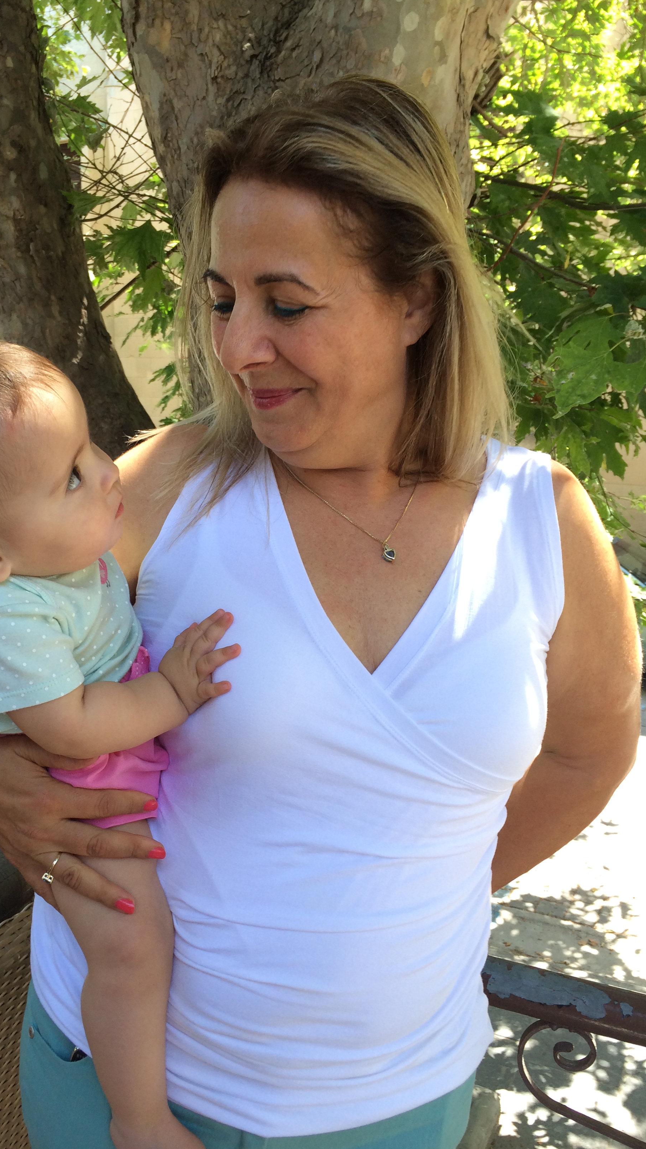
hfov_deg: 35.3
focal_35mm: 33
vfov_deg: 59.5
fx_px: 1005
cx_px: 217
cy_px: 579
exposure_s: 1/120
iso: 50
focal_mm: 4.12
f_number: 2.2
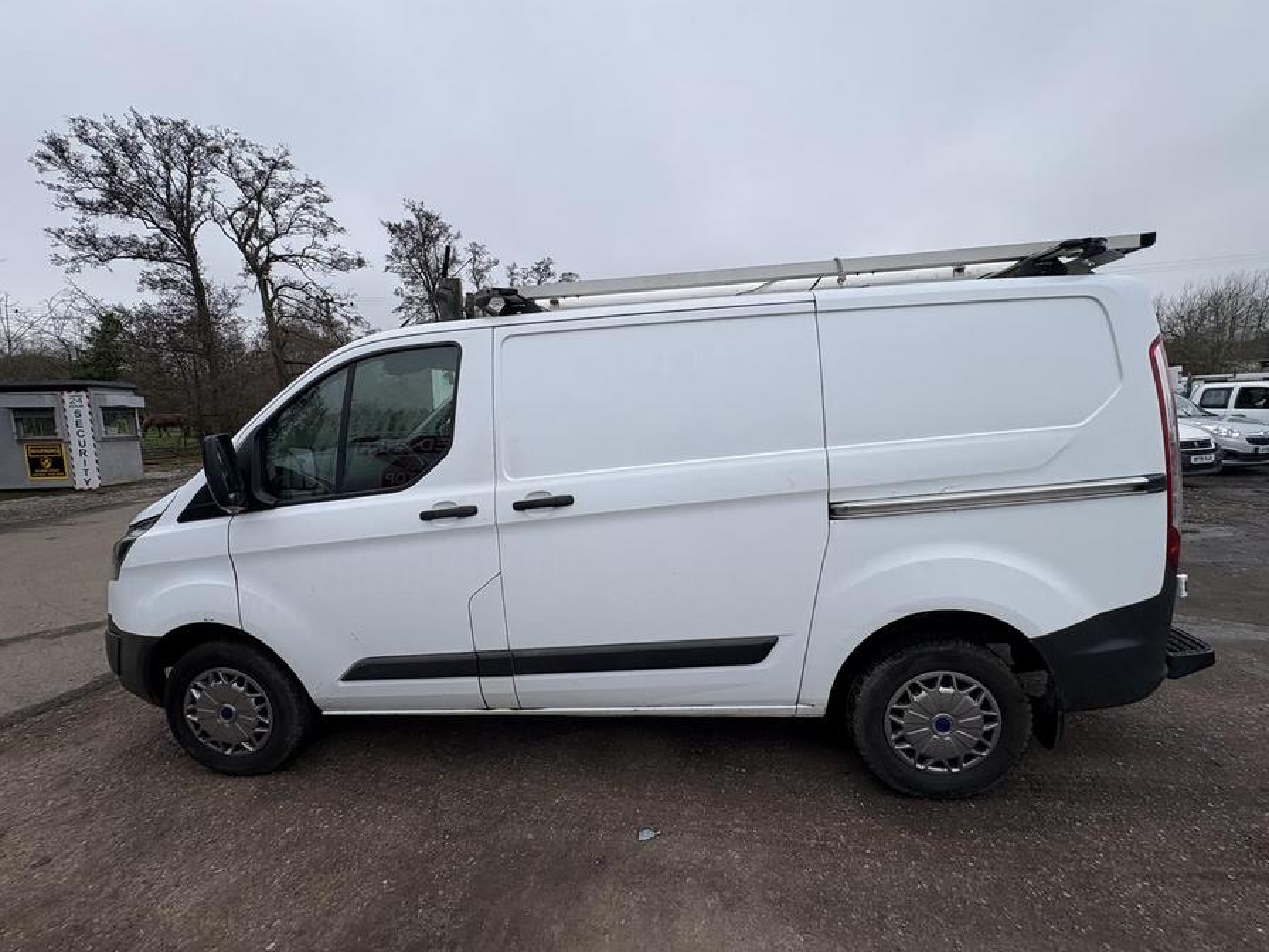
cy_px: 476
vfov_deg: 85.7
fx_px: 513
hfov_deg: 102.1
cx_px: 634
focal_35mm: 14
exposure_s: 1/1143
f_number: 2.2
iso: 40
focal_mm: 2.22
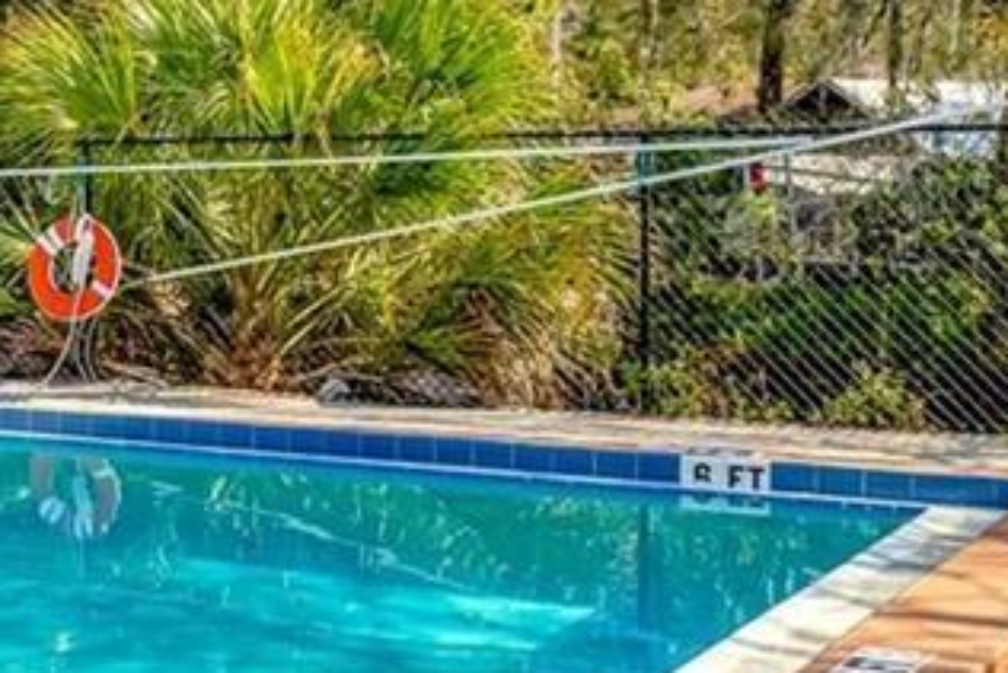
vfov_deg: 16.7
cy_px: 220
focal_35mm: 82
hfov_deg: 21.5
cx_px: -434
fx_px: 2283
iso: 1000
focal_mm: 16.1
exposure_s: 1/2500
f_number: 7.1
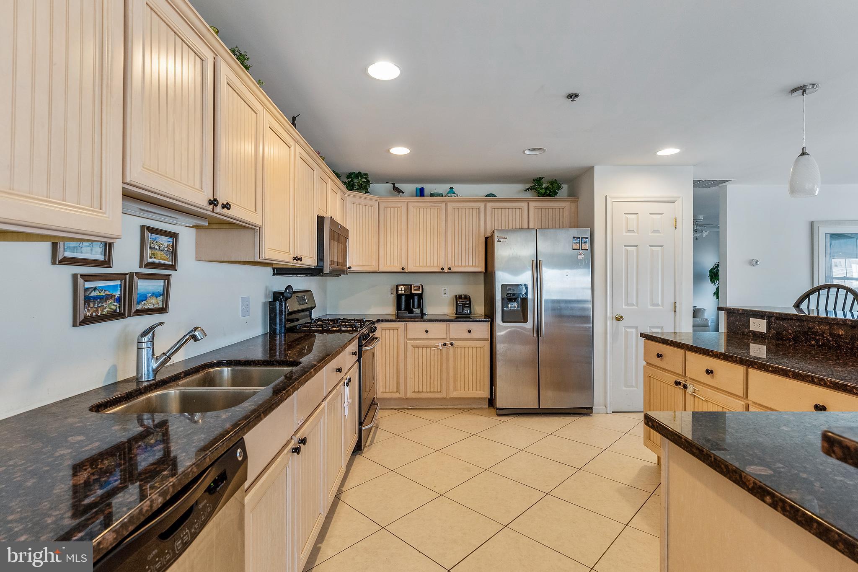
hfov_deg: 93.6
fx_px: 403
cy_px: 286
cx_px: 429
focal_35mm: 17
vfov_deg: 70.7
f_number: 7.1
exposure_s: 1/25
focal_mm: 16.9
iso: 400
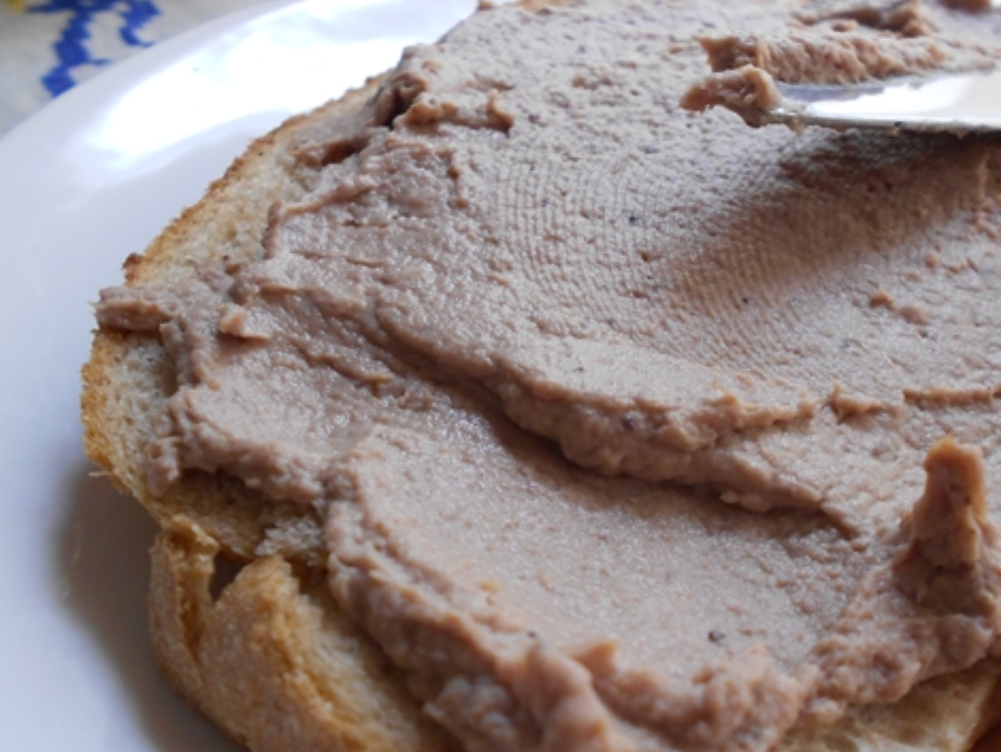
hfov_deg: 49.6
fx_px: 1070
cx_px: 626
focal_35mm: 37
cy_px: 435
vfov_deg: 38.6
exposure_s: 1/30
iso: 200
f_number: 3.4
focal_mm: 5.1
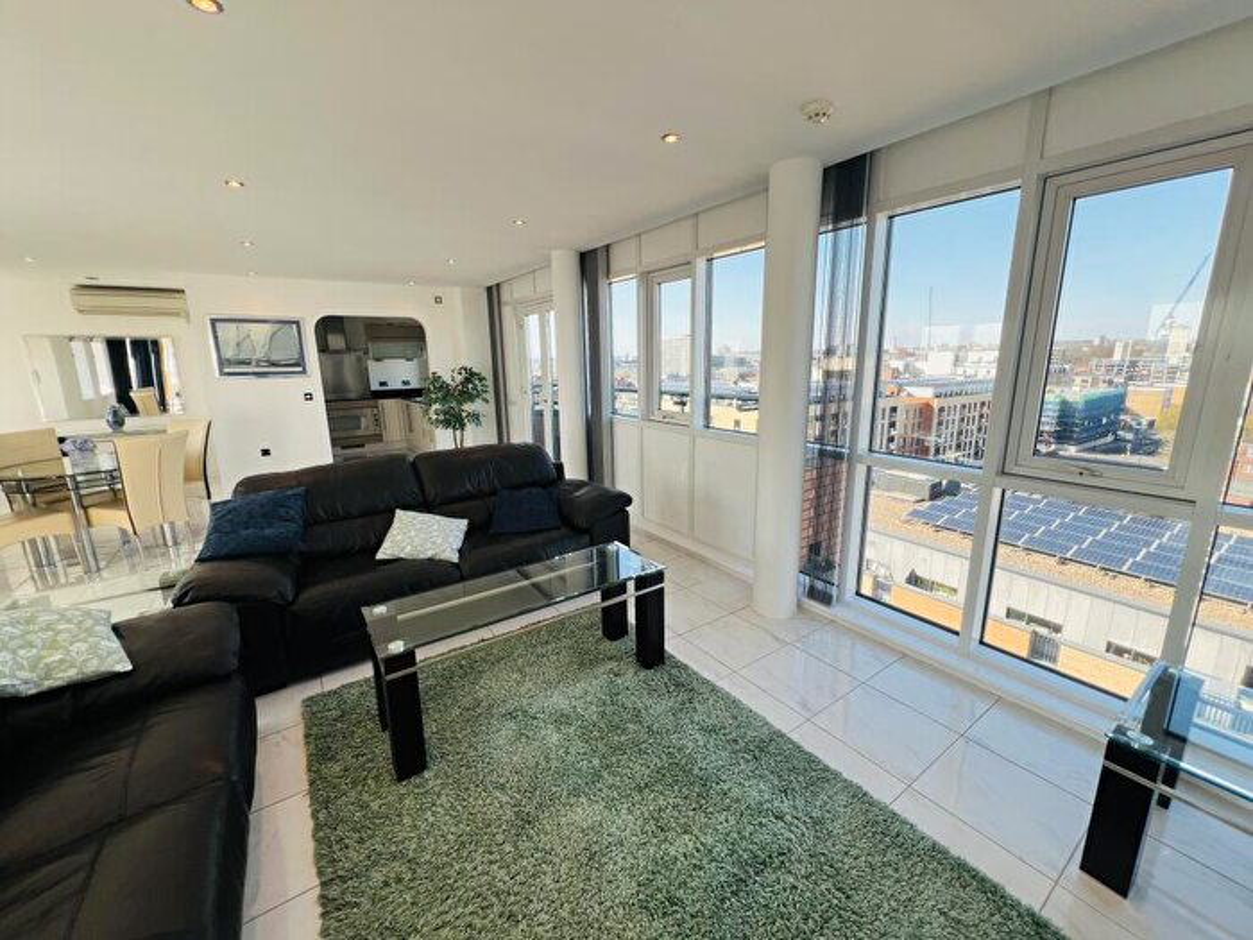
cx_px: 626
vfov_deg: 89.9
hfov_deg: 106.2
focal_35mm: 13
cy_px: 470
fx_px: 471
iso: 32
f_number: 1.8
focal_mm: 1.57
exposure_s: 1/249
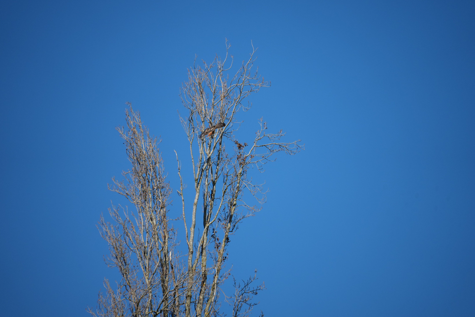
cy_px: 158
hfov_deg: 6.9
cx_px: 238
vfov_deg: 4.6
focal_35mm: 300
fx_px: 3958
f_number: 7.1
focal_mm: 300
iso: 640
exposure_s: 1/2500
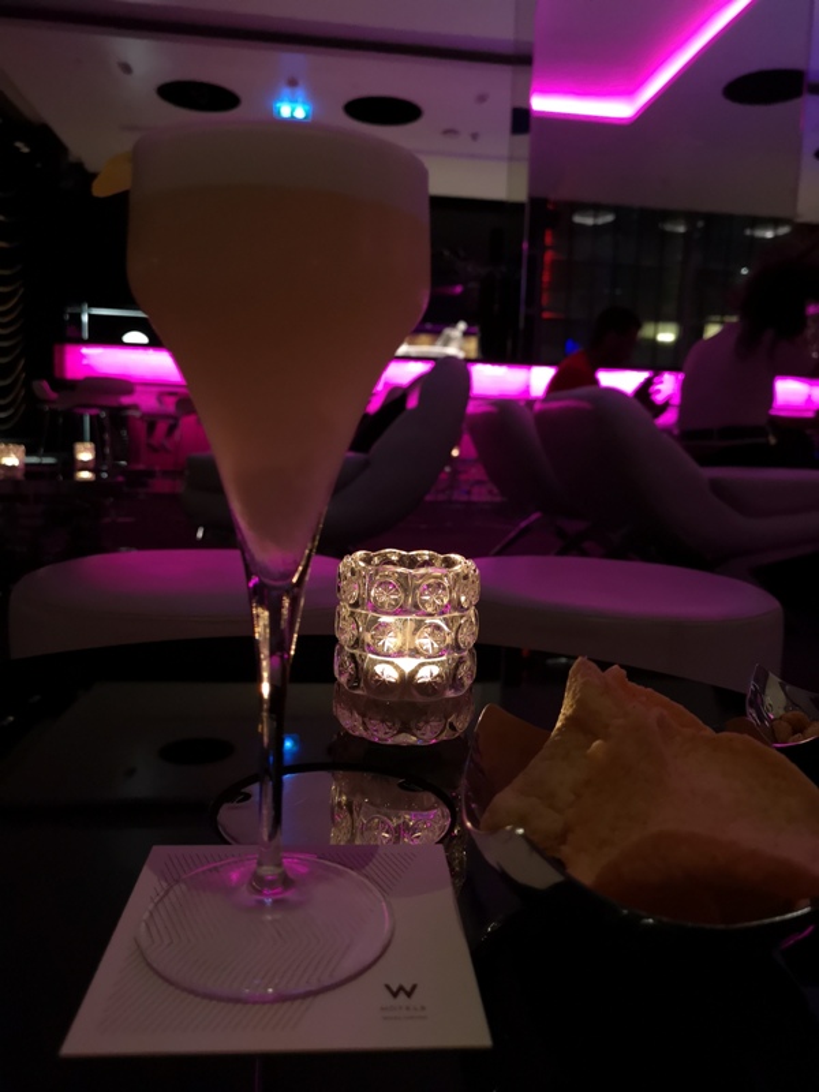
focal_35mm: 27
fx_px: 852
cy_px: 546
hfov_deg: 51.4
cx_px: 410
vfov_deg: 65.3
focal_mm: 3.95
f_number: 1.8
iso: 640
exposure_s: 1/16.7
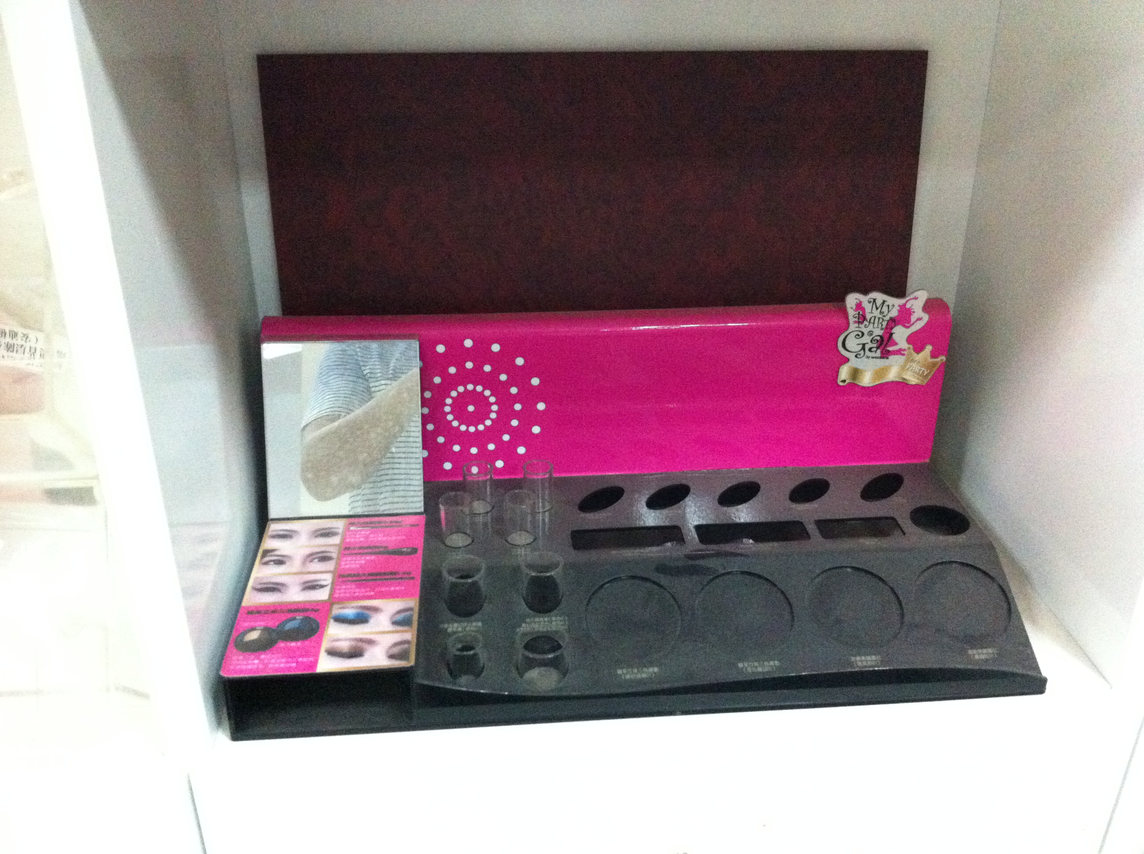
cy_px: 427
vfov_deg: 40.6
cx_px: 572
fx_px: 1155
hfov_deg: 52.7
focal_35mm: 35
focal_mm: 3.85
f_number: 2.8
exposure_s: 1/17
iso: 800
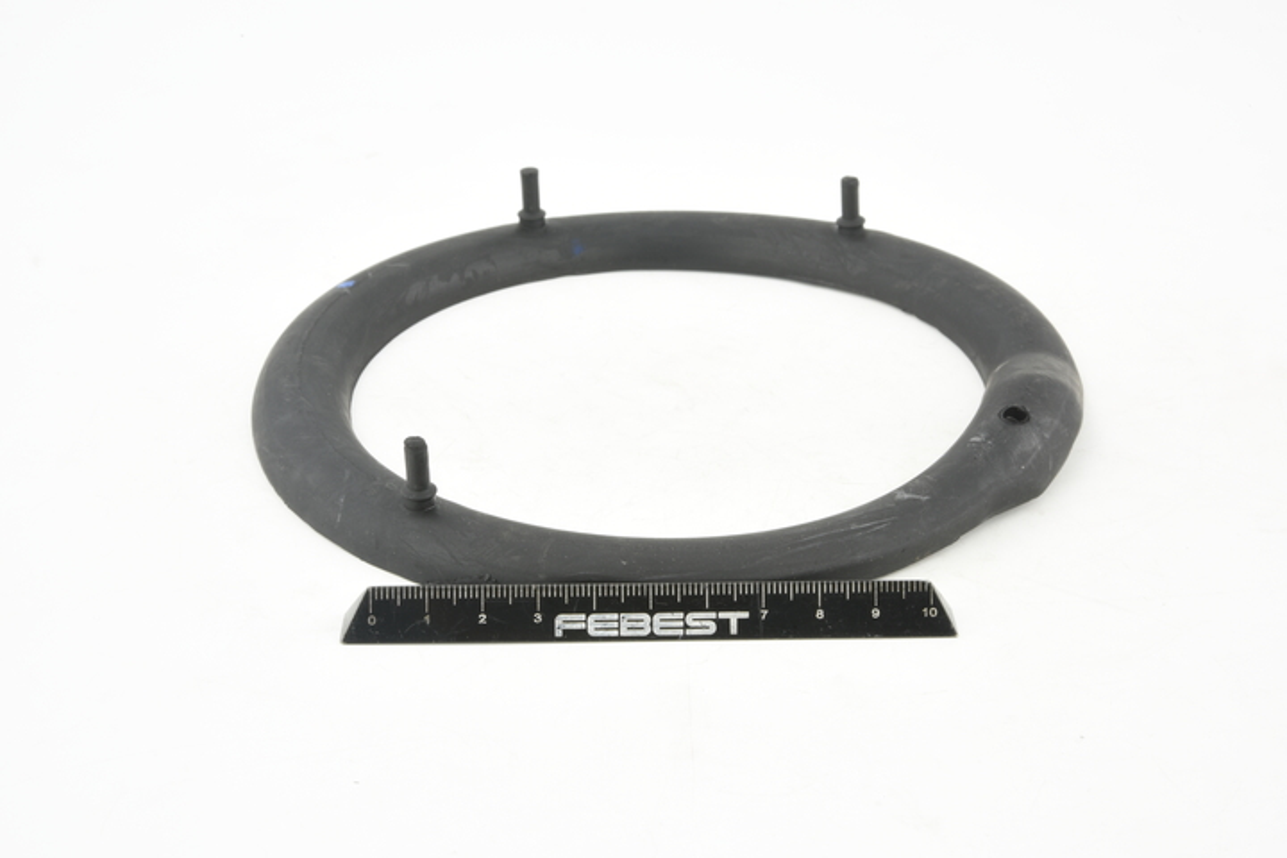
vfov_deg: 22.6
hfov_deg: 33.4
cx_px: 644
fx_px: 2145
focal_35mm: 60
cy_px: 429
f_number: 32
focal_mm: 60
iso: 100
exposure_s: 1/2.5
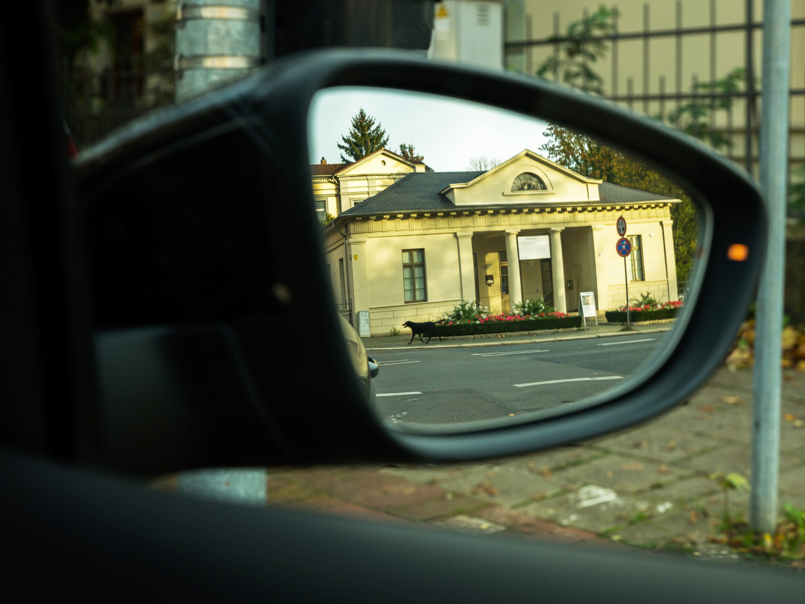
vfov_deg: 25.7
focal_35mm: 57
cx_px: 459
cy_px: 287
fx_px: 1326
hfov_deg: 33.7
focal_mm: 50
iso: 100
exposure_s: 1/30
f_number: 5.6
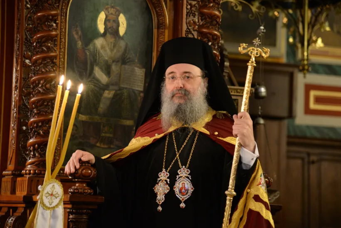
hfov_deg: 17.1
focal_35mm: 120
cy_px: 114
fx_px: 1137
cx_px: 170
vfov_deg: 11.4
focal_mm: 120
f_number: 4
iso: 3200
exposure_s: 1/30
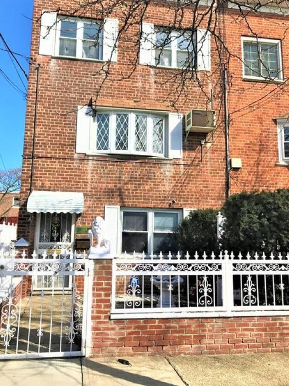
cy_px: 173
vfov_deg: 56.7
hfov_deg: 44.1
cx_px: 133
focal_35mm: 32
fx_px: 356
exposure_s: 1/3690
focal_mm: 3.99
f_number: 1.8
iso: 20
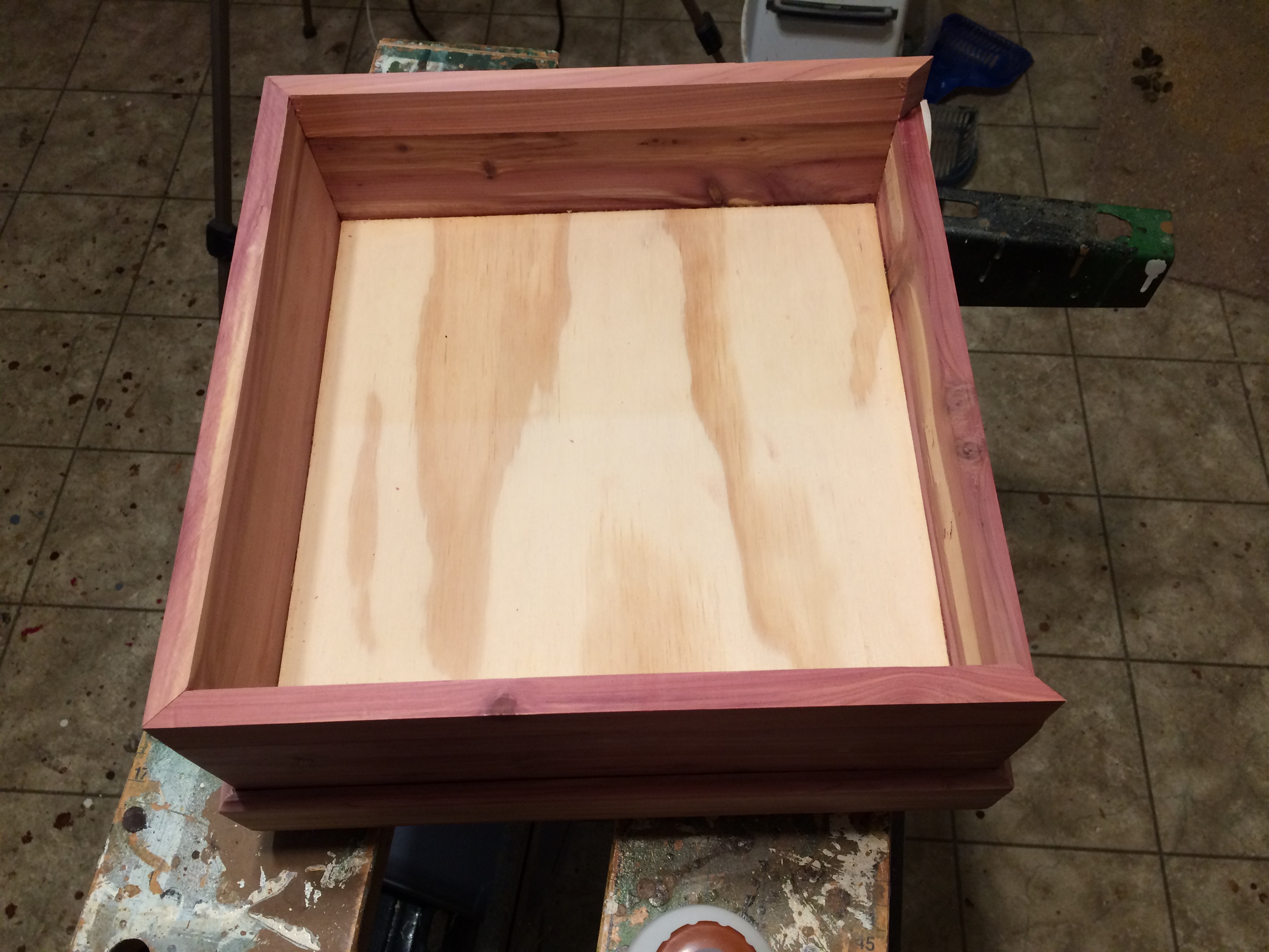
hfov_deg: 61.7
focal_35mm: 29
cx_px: 634
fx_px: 1063
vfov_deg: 48.2
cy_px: 476
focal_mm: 4.15
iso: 80
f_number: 2.2
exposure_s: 1/30
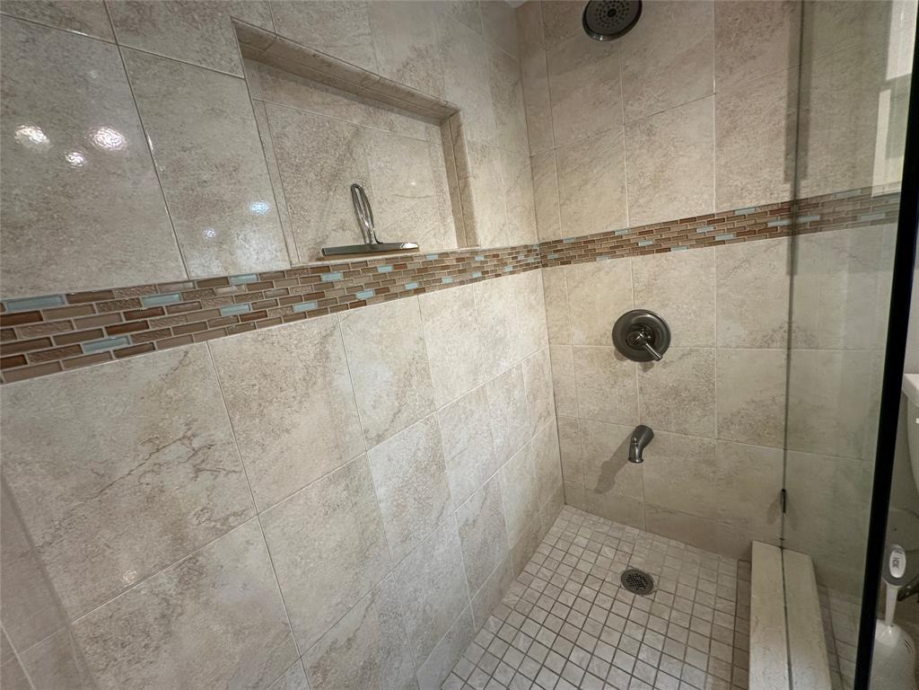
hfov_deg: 102.1
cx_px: 460
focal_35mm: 14
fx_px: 372
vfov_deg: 85.7
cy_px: 345
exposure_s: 1/60
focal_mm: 2.22
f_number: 2.2
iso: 160
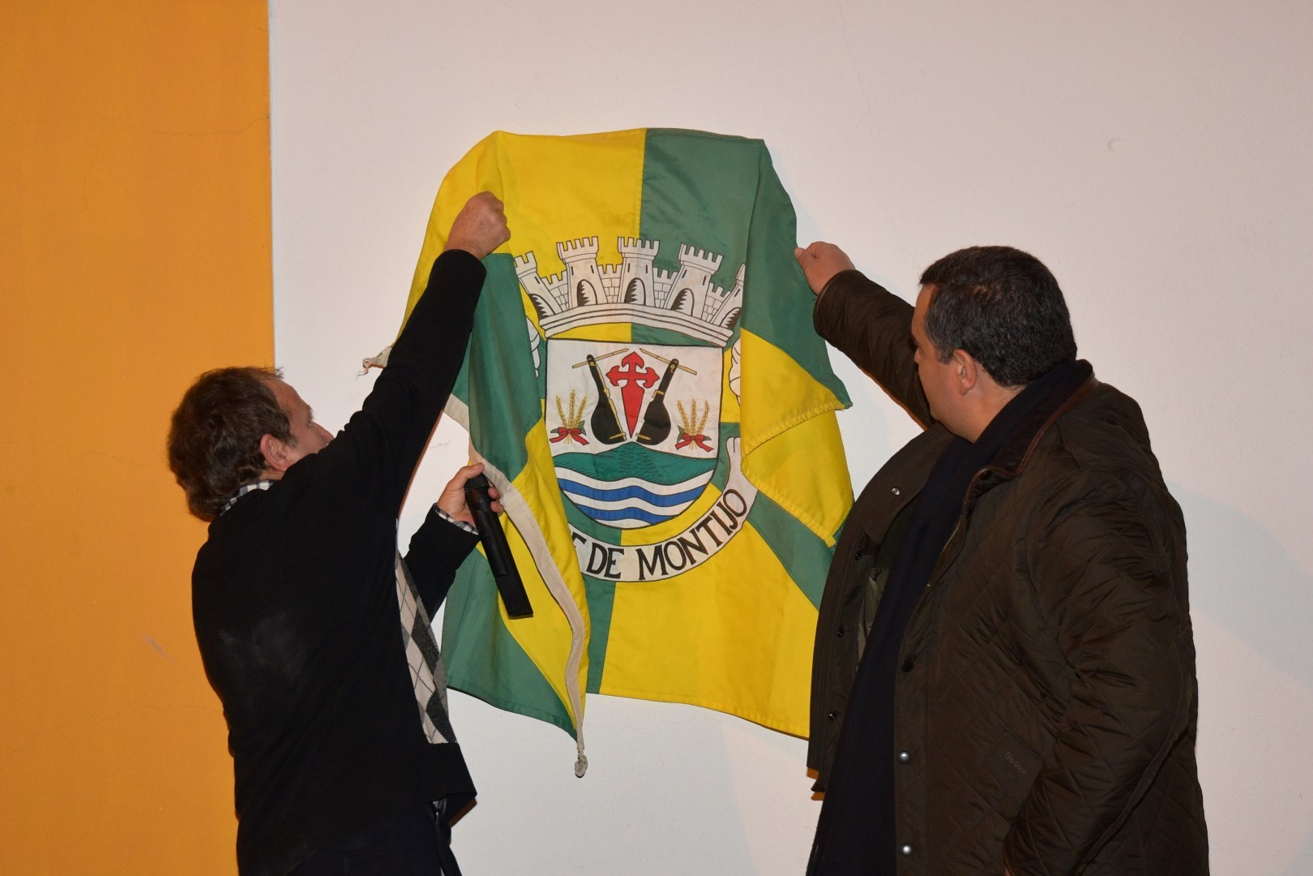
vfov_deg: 23.8
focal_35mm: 57
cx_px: 656
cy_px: 438
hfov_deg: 35.1
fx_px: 2079
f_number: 3.3
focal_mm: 38
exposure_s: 1/80
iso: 800
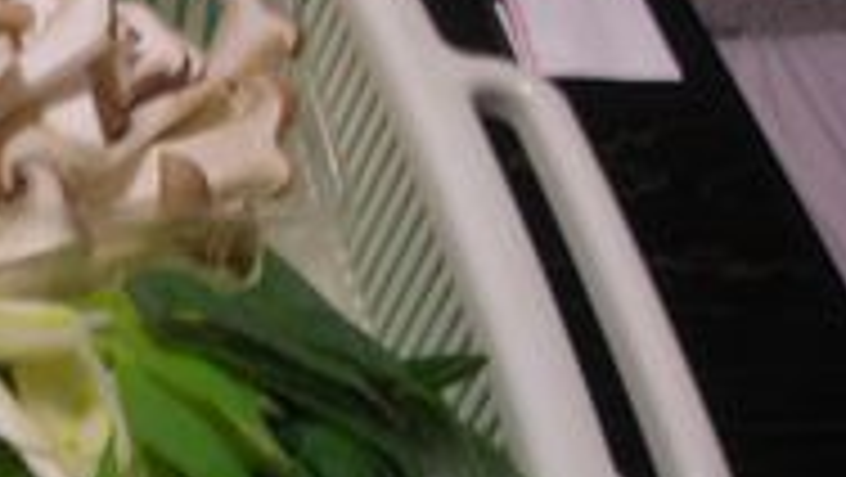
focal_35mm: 110
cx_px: -252
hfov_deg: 18.1
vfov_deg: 11.0
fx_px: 2469
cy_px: 56
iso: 80
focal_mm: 6.3
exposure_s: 1/3.9
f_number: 3.2
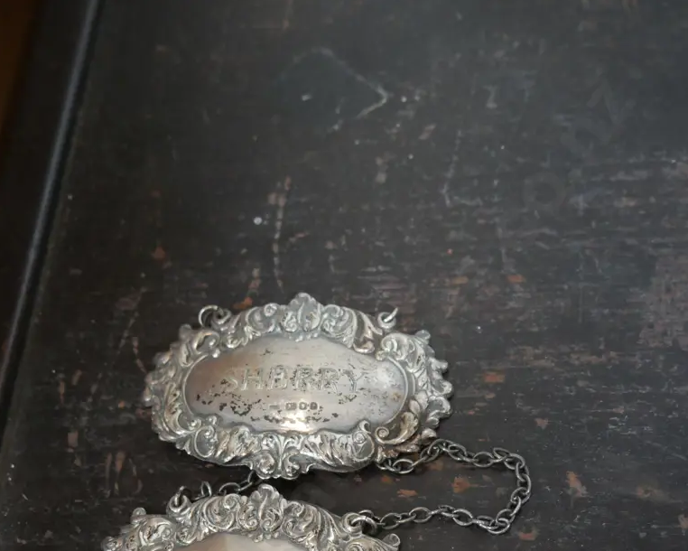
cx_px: 343
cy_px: 460
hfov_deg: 30.0
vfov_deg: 23.8
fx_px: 1283
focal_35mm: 63
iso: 1600
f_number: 5.2
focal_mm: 24
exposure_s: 1/60
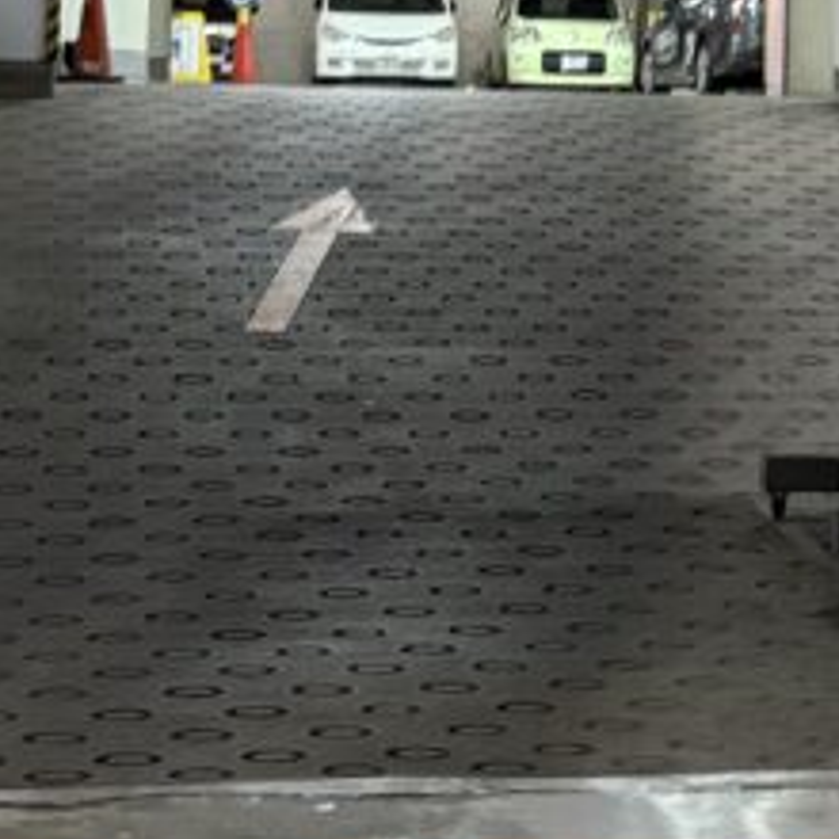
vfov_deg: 12.8
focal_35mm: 134
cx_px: 847
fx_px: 3674
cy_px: -88
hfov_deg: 12.9
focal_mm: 5.96
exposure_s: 1/50
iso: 320
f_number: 1.6
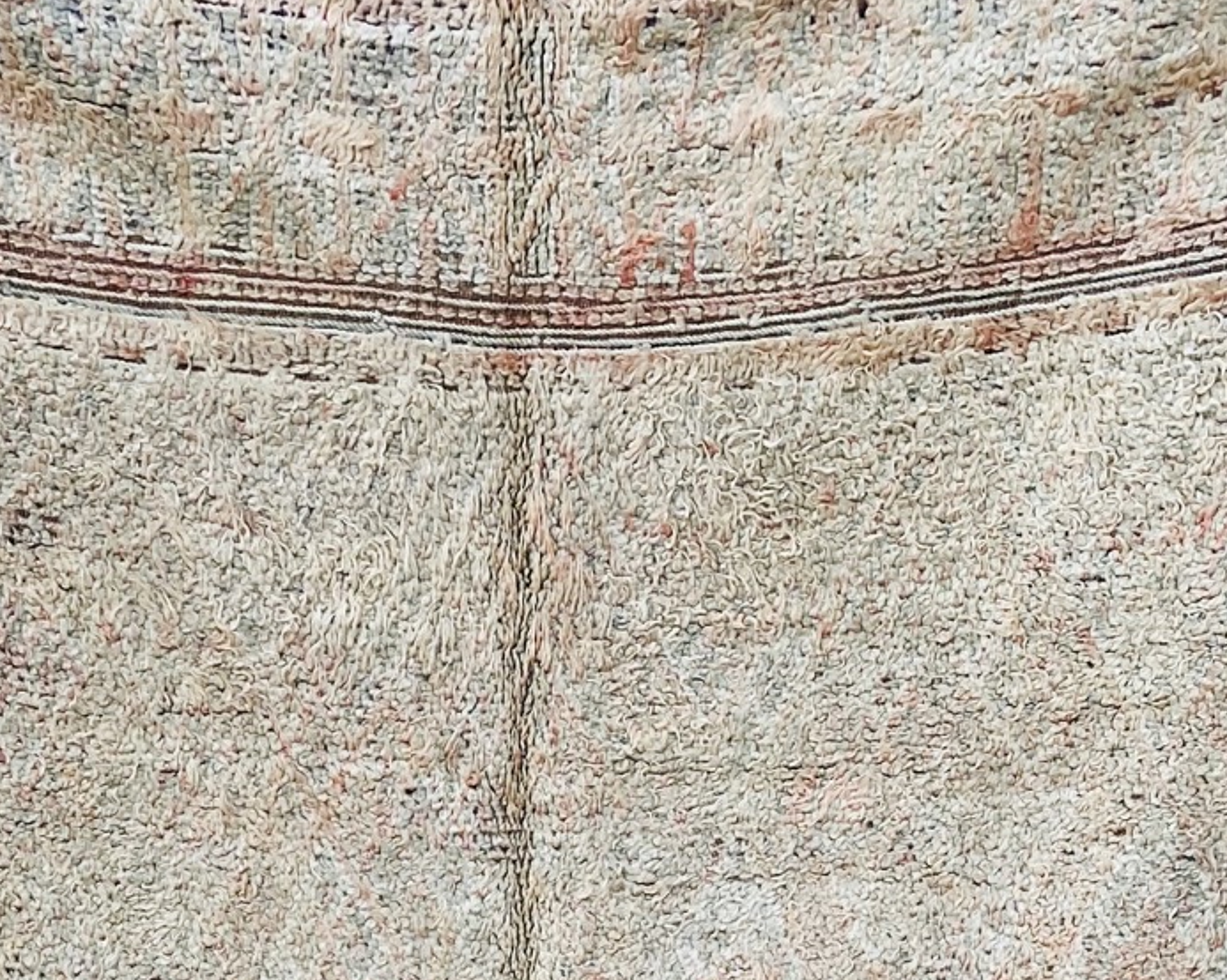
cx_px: 577
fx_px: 2723
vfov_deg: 17.0
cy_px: 1741
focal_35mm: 75
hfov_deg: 25.4
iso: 32
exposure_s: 1/361
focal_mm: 4.25
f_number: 1.8
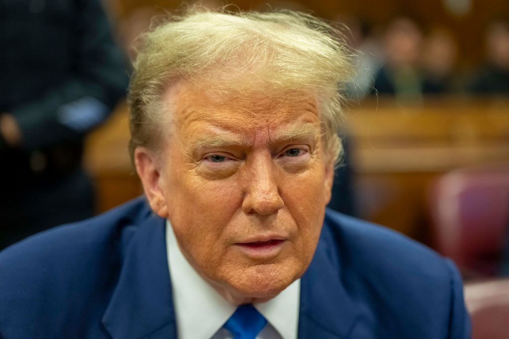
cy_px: 170
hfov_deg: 23.9
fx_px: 1202
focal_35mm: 85
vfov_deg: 16.1
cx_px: 254
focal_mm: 85
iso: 6400
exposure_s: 1/250
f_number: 2.8
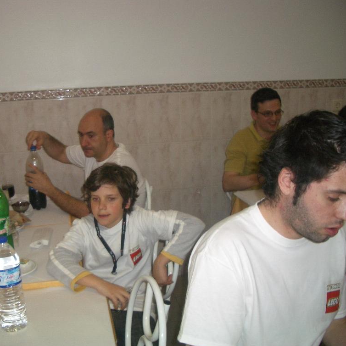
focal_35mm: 42
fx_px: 475
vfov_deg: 40.0
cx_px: 137
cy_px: 174
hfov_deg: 39.8
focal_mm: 5.8
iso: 100
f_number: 2.6
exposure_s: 1/60
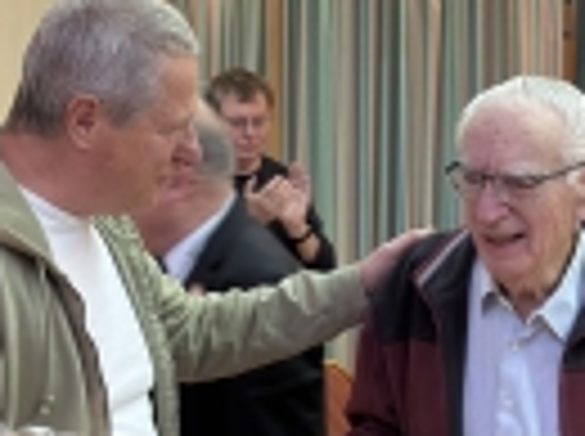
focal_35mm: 111
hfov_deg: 17.5
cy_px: 373
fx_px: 1872
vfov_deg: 13.2
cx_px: 531
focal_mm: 6.76
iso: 200
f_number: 1.78
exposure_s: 1/50
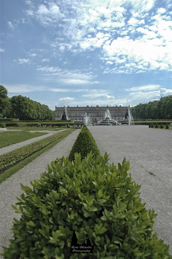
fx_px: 194
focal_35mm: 27
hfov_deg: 47.8
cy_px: 130
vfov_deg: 67.4
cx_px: 86
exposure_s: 1/400
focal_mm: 18
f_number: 10
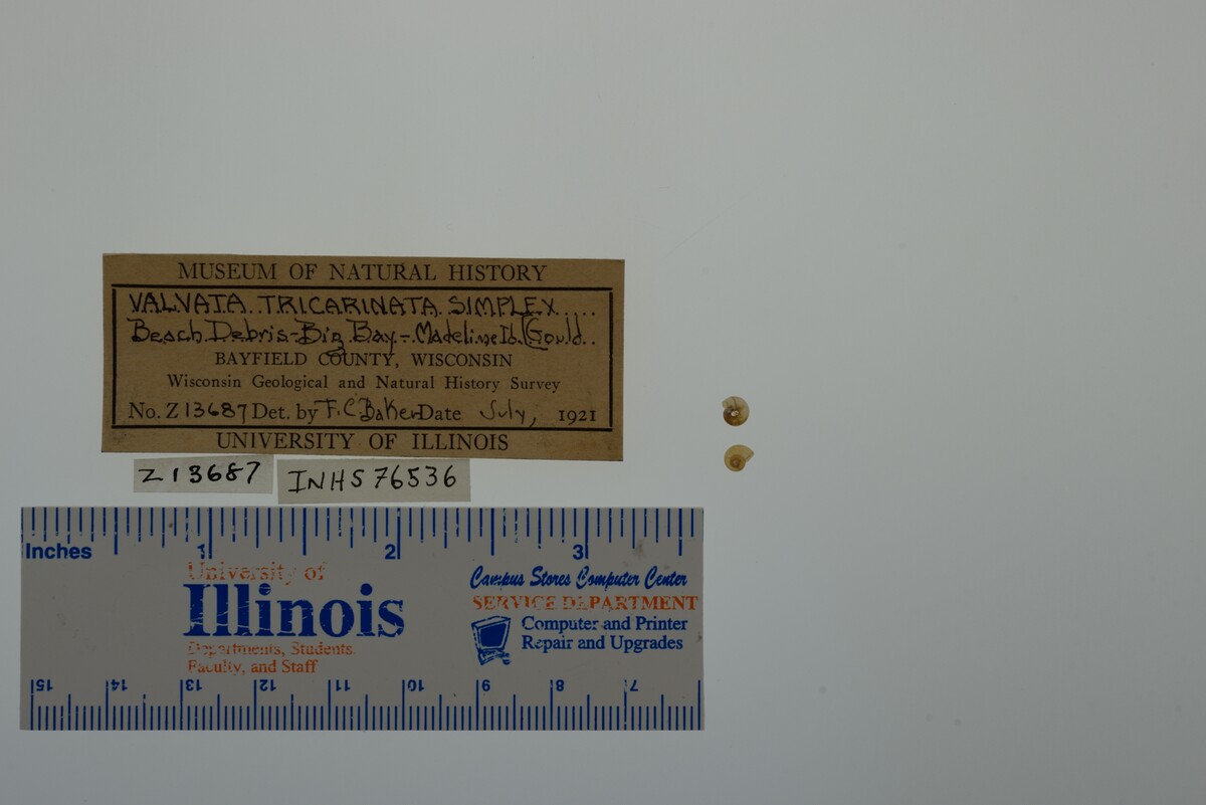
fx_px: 2011
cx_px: 603
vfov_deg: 22.6
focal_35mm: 60
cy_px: 402
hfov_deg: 33.4
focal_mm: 60
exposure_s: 1/200
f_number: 10
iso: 100
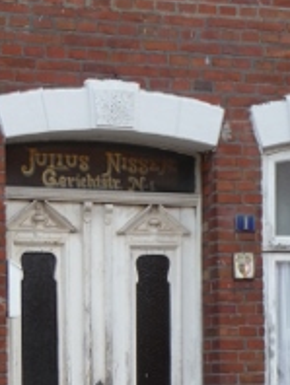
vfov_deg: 15.6
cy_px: 346
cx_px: 91
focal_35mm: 125
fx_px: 1393
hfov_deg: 11.9
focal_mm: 10.5
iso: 100
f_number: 4.5
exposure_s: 1/160
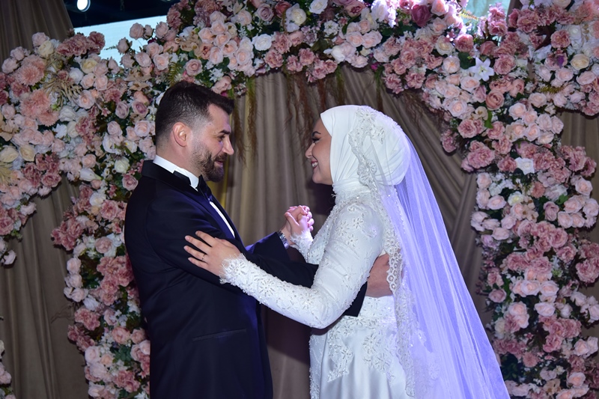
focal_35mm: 48
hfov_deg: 41.1
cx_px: 300
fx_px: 798
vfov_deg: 28.1
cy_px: 200
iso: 500
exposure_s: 1/160
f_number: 4.5
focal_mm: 48
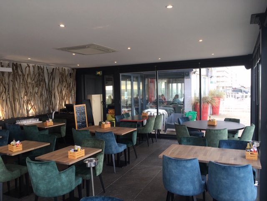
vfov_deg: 48.2
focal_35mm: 29
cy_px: 100
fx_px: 224
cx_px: 134
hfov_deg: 61.7
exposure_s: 1/50
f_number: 2.2
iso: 25
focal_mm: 4.15
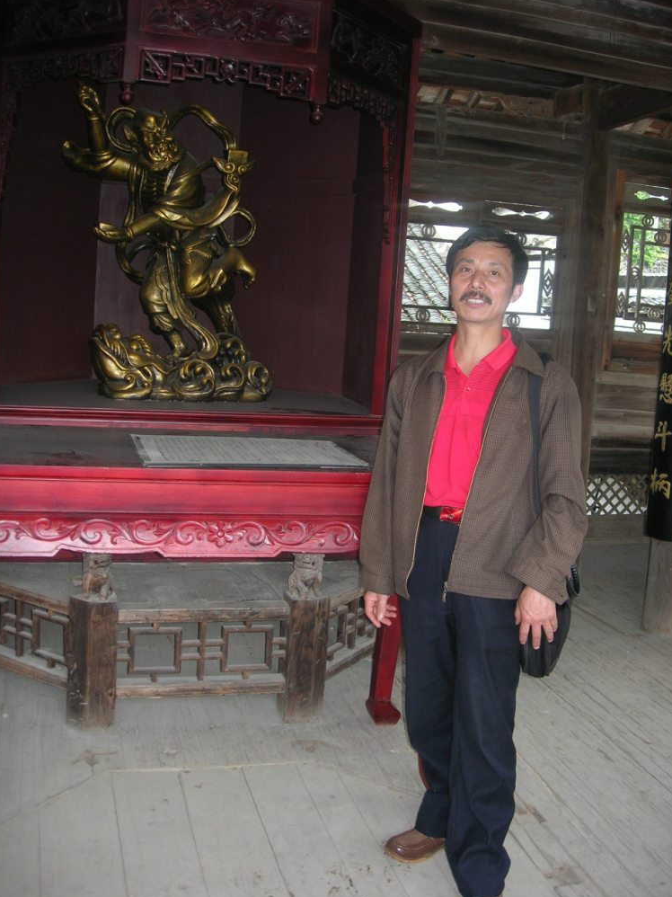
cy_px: 442
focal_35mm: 39
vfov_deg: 47.9
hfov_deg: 36.8
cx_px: 340
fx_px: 1010
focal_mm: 7.8
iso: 72
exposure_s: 1/60.1
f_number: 2.8
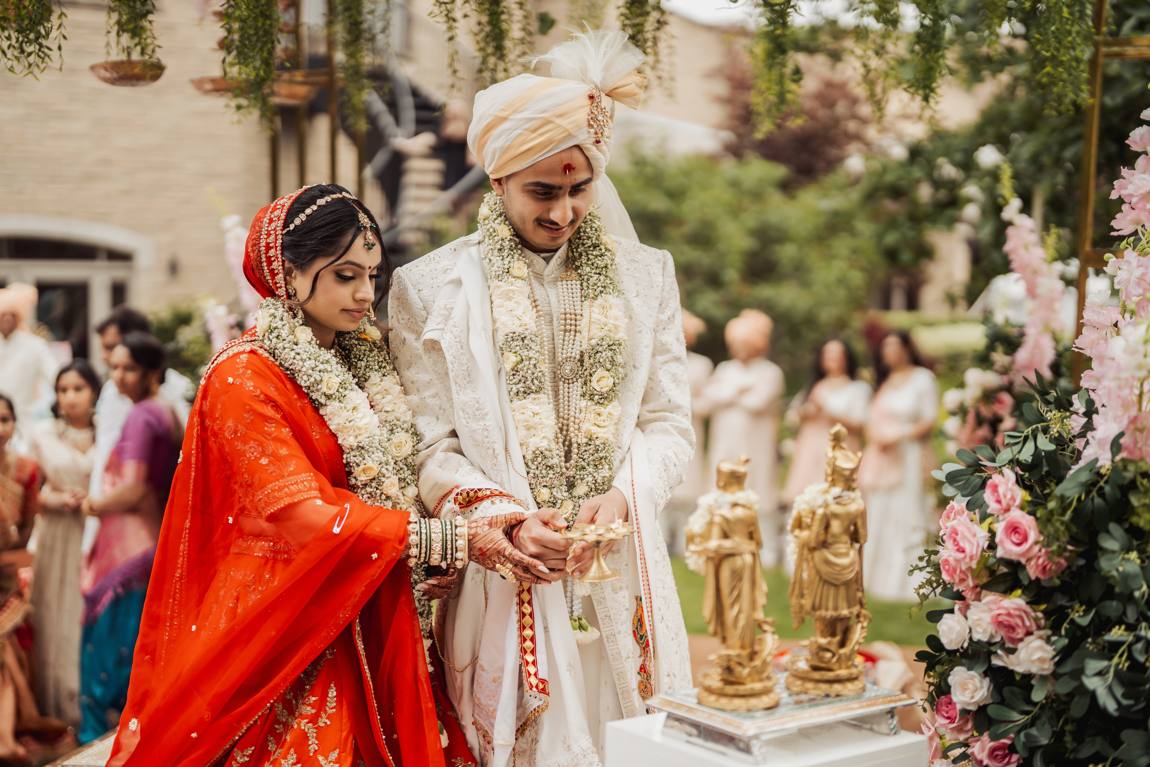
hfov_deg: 39.6
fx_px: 1597
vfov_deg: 27.0
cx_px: 575
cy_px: 384
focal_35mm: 50
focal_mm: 50
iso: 100
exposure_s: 1/3200
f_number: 1.2
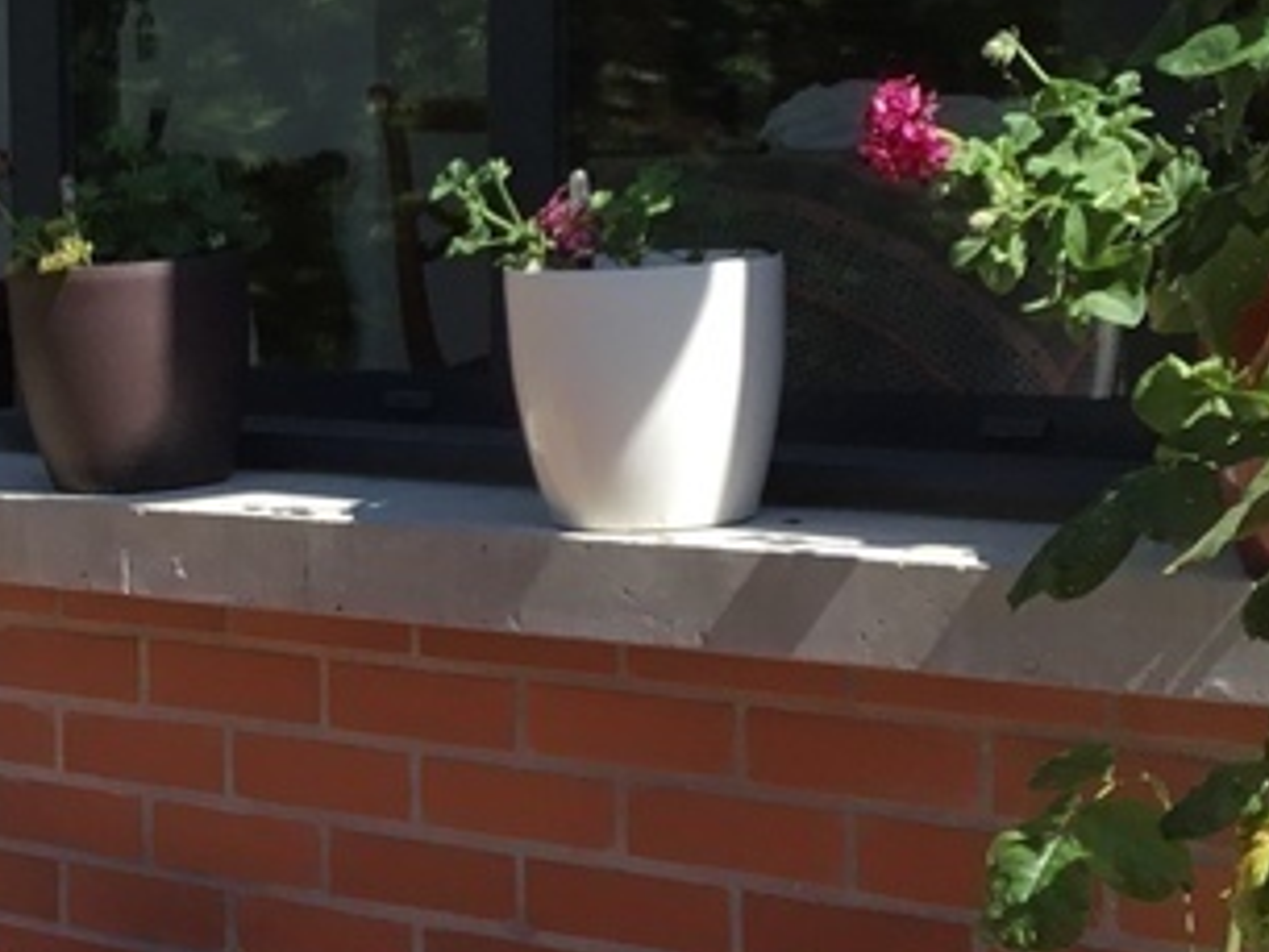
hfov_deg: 18.6
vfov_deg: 14.2
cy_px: 582
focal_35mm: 104
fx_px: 3814
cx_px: 187
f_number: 2.4
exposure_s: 1/721
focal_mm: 3.3
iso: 25
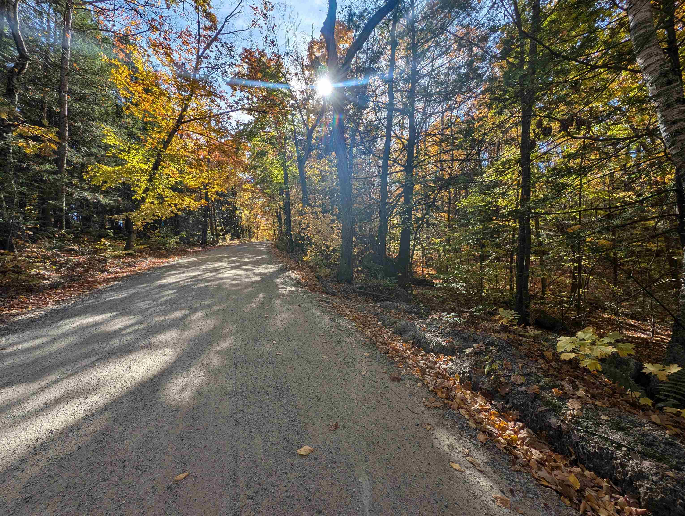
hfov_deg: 110.5
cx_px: 342
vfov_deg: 94.6
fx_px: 238
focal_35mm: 12
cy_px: 258
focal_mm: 2.23
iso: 40
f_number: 1.95
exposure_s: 1/1621
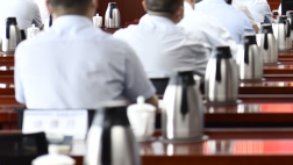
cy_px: -41
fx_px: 1562
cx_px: 342
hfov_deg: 10.6
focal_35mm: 201
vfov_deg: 6.0
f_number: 4
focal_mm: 70
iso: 640
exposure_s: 1/160
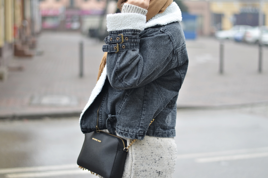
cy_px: 89
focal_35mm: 75
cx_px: 134
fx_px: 557
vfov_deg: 18.1
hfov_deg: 27.0
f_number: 1.8
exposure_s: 1/160
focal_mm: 50
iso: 100
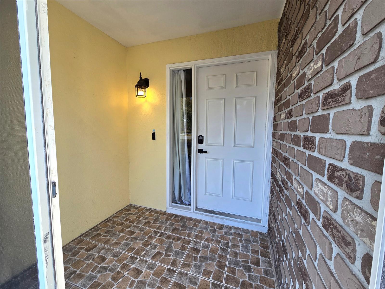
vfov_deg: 89.9
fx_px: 145
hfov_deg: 106.2
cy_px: 144
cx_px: 192
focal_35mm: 13
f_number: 2.2
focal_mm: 2.2
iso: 50
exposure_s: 1/222
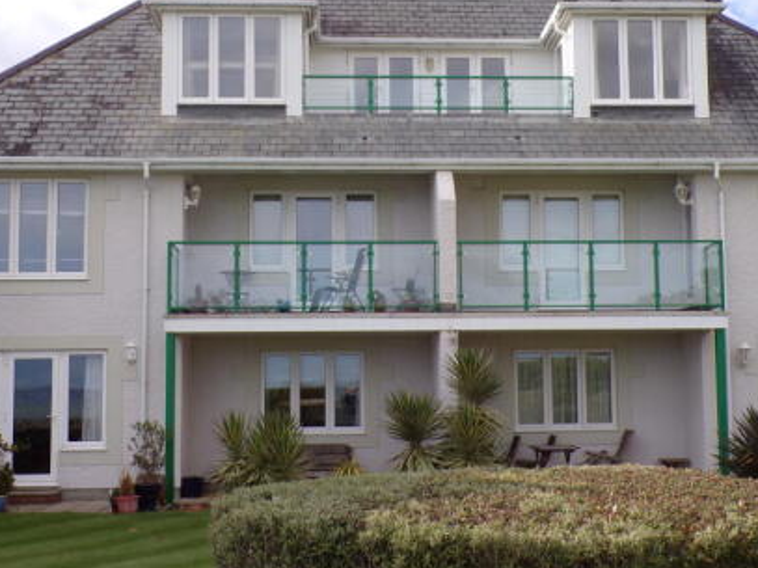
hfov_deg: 36.1
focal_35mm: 53
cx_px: 440
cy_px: 249
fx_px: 1160
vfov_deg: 27.5
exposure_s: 1/300
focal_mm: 6.6
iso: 80
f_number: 4.7
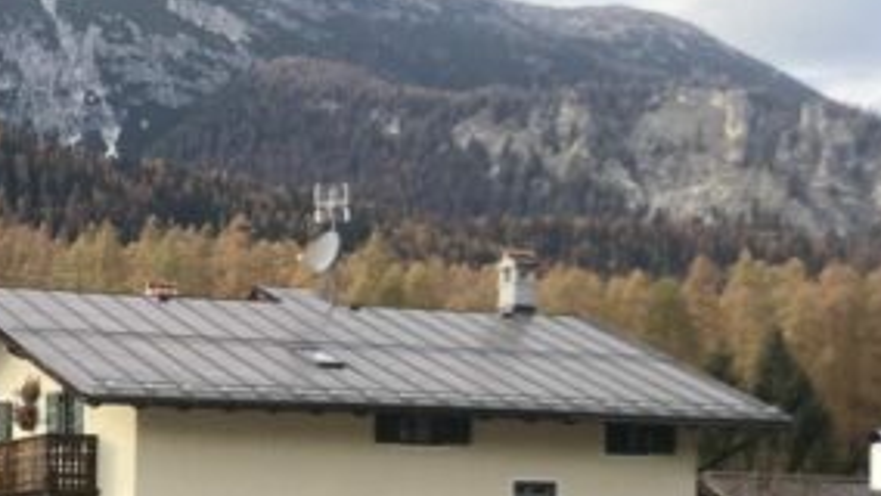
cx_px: -189
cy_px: 696
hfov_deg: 20.0
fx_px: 2337
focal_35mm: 100
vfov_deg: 11.7
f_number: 1.8
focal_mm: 3.99
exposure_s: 1/440
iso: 20
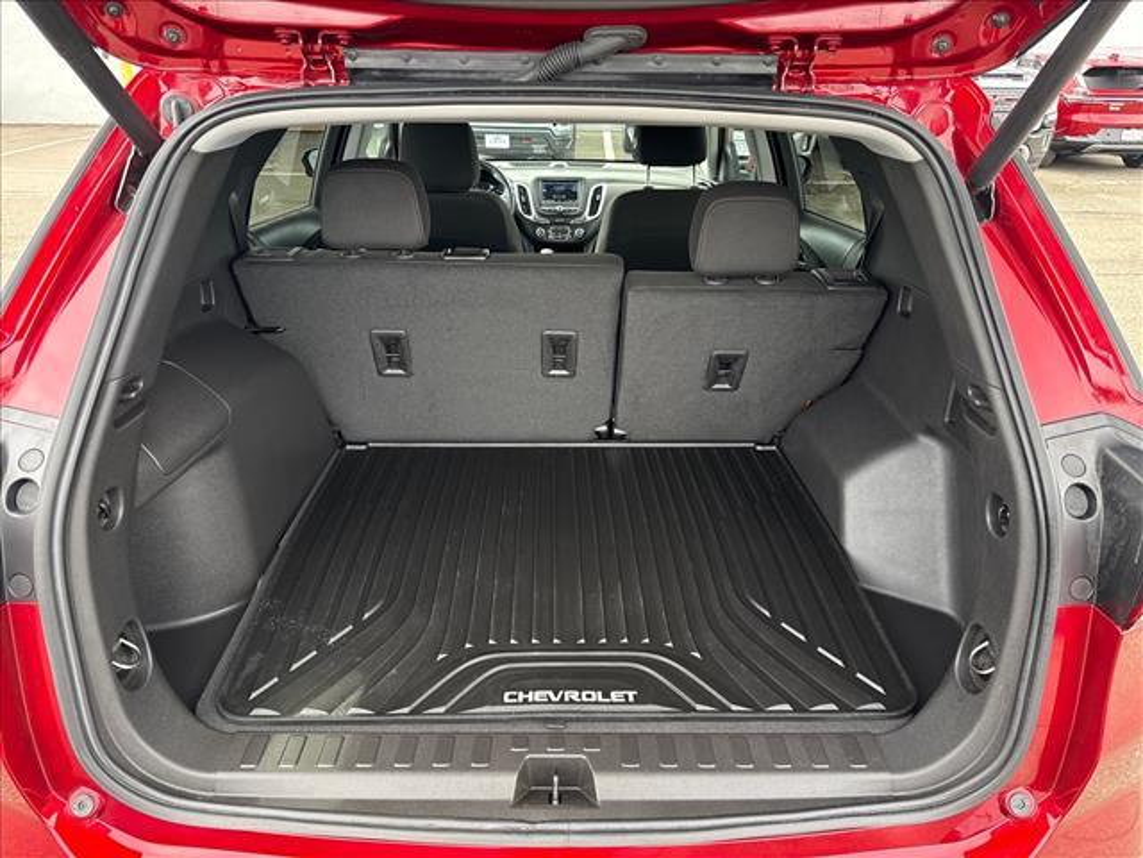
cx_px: 572
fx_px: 792
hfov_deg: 71.6
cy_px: 429
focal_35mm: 24
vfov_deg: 56.8
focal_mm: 6.76
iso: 160
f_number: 1.78
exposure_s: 1/121
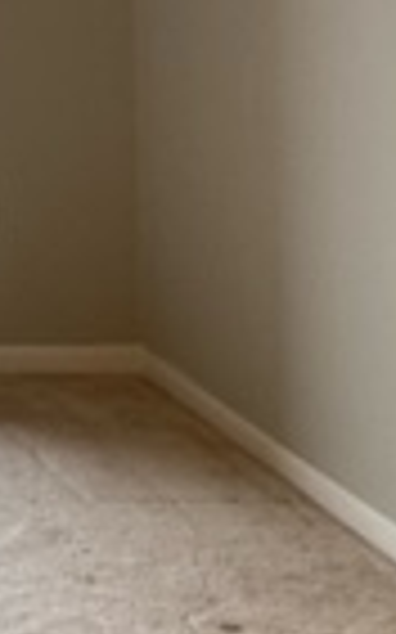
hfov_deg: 8.2
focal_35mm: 135
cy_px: -369
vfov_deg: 14.3
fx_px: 2334
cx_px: -806
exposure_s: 1/60
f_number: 1.8
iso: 50
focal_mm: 3.99
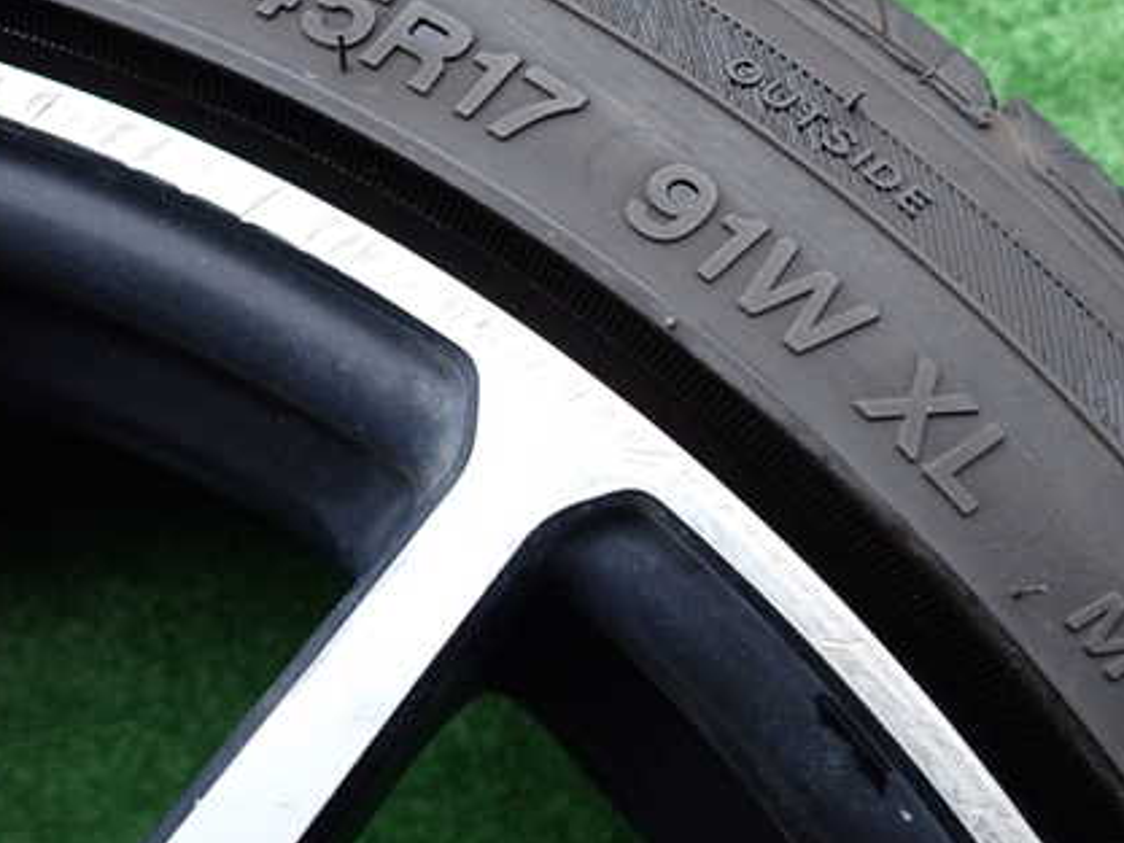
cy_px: 339
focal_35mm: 36
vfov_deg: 39.5
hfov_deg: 51.2
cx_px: 644
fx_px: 1169
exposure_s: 1/125
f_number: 2
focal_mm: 4.5
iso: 400
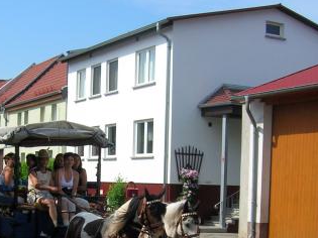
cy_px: 206
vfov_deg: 20.9
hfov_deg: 28.1
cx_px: 118
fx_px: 634
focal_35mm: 69
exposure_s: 1/393
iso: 50
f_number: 4.9
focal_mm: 5.7
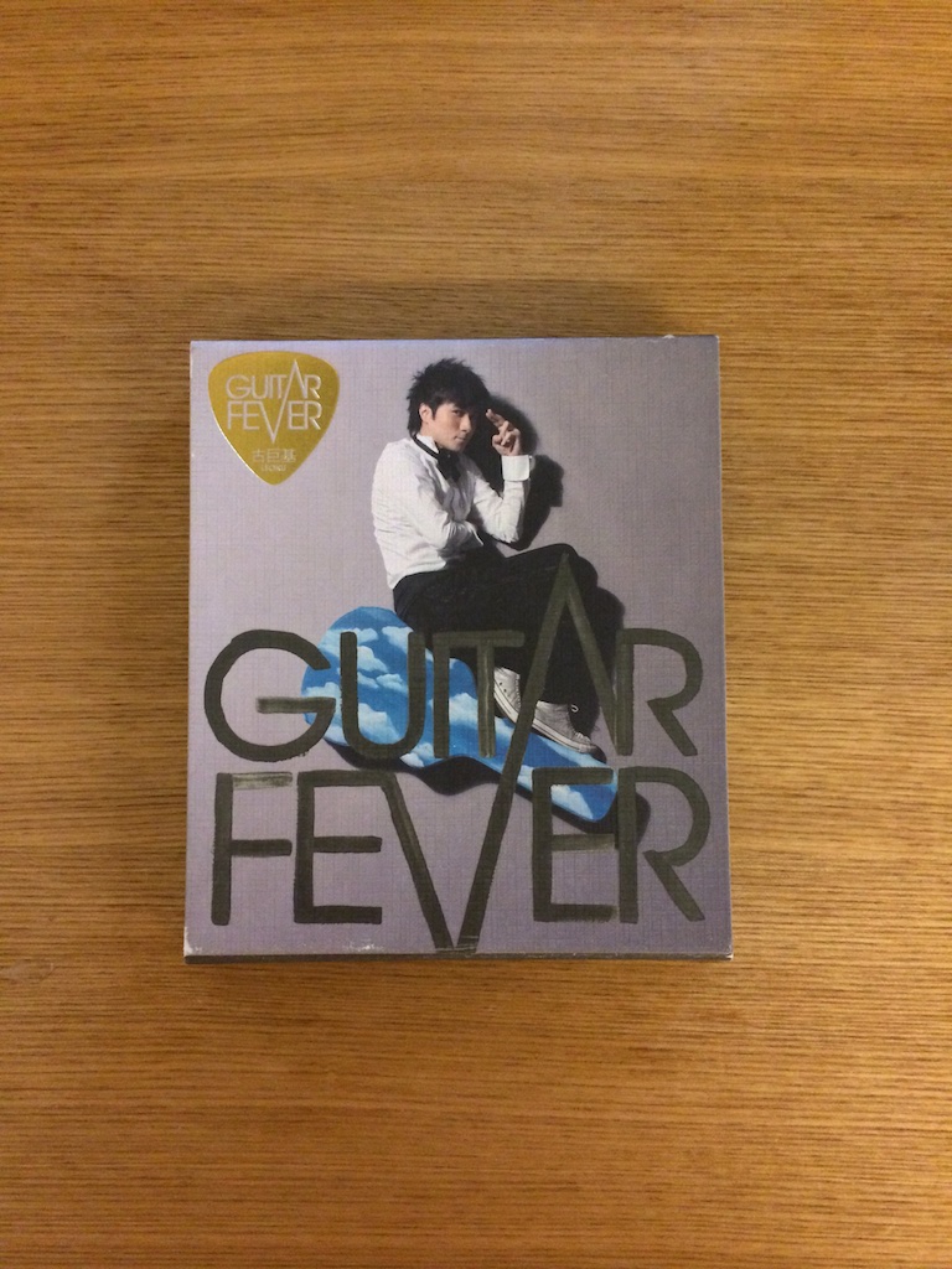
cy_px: 634
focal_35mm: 30
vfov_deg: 60.0
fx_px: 1100
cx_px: 476
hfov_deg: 46.8
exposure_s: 1/17
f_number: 2.2
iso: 500
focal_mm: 4.12
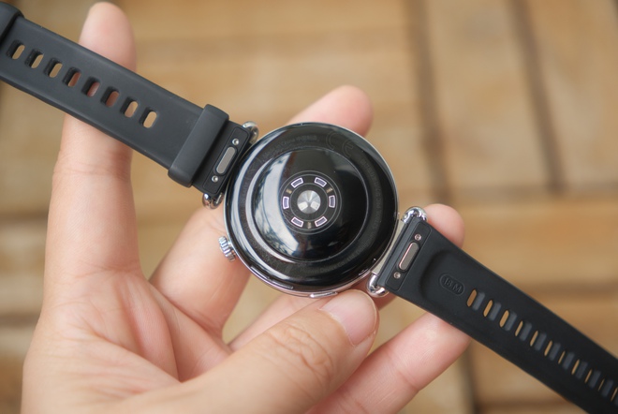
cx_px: 309
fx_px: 1083
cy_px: 207
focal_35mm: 63
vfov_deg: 21.6
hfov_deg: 31.9
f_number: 3.2
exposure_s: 1/80
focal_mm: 42
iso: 250
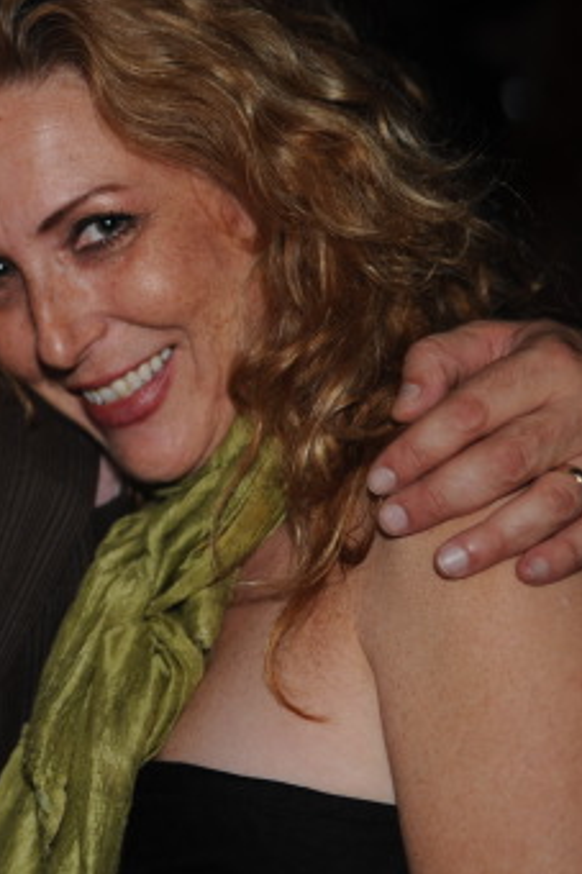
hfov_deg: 10.4
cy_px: 215
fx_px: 3058
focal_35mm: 126
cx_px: -356
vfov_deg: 16.2
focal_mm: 50
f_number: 2.5
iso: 200
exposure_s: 1/30
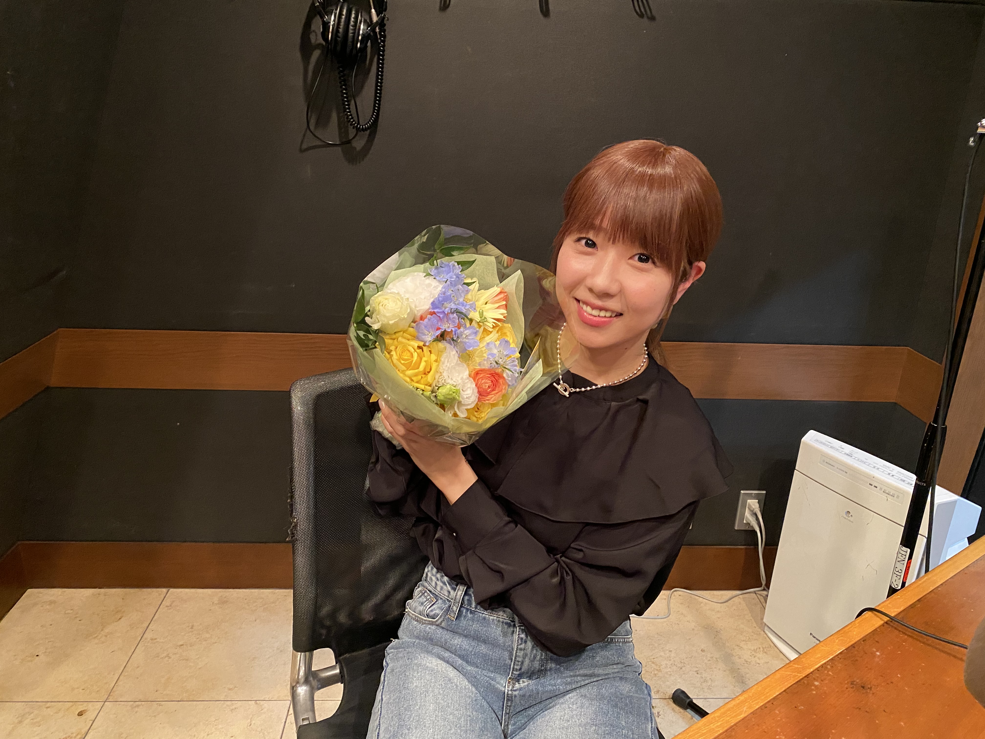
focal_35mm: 26
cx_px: 492
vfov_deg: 53.1
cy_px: 370
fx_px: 740
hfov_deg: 67.3
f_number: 1.8
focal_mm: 4.25
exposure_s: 1/33
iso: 500
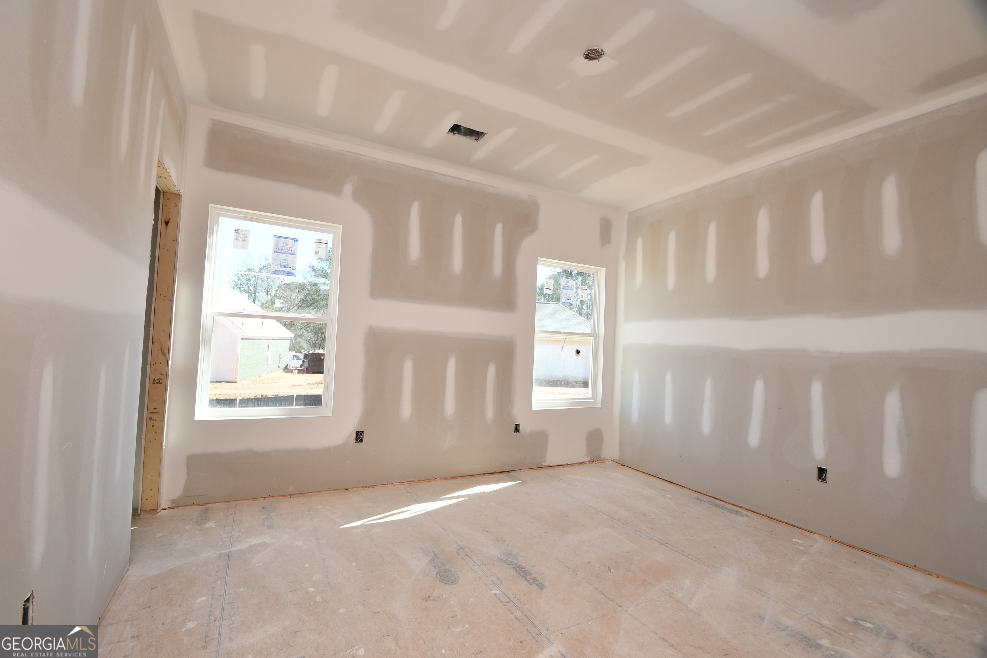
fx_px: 411
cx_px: 494
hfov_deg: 100.4
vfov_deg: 77.3
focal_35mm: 15
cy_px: 329
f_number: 5.6
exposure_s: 1/125
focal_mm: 10
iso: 200
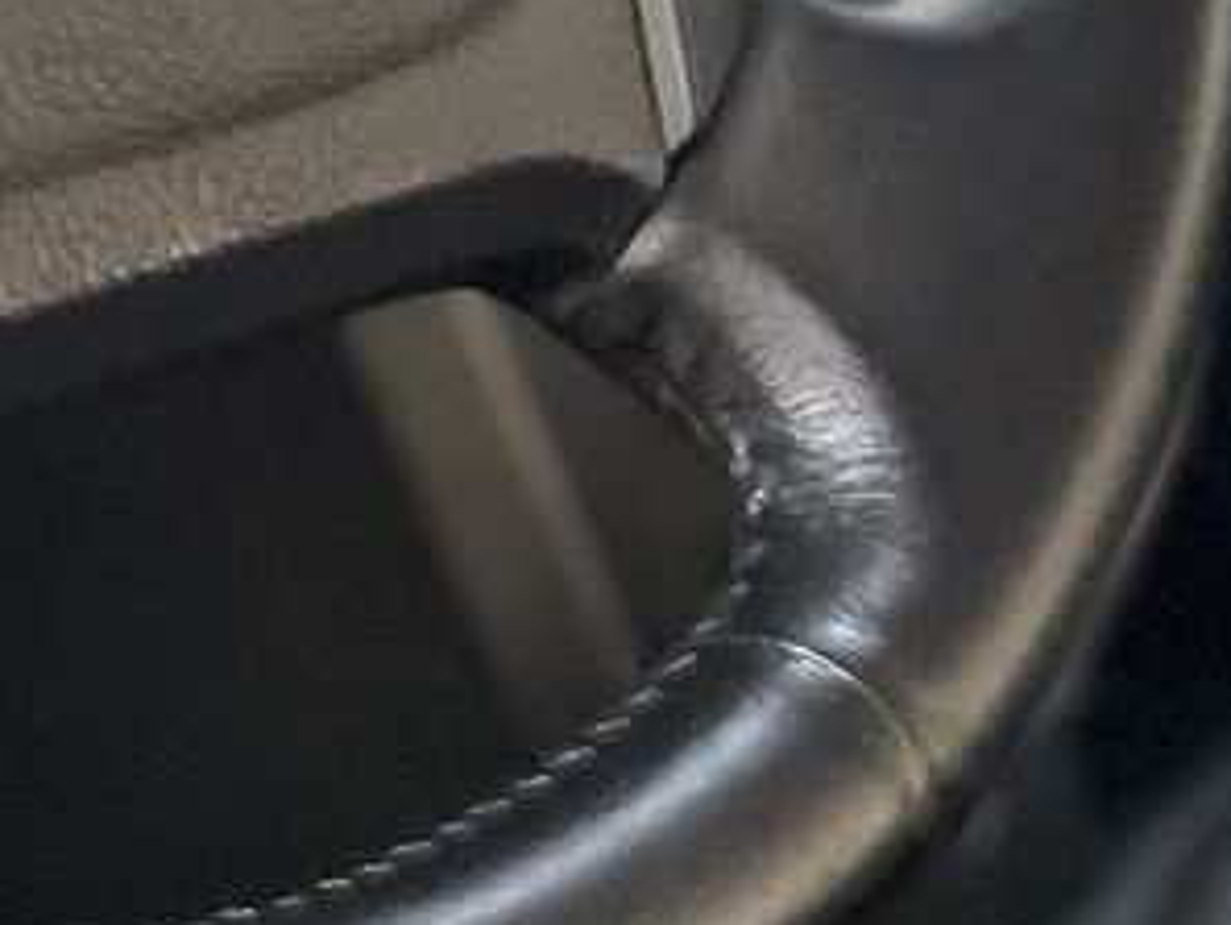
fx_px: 4483
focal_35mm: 126
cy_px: -730
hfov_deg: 14.4
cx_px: -696
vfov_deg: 11.0
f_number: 1.6
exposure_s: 1/45
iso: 500
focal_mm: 5.1
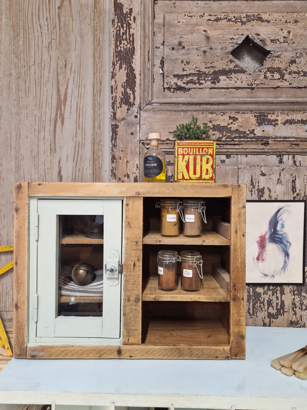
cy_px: 205
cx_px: 154
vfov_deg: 73.9
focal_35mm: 23
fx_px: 272
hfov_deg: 58.9
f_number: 1.8
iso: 320
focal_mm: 5.4
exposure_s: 1/100
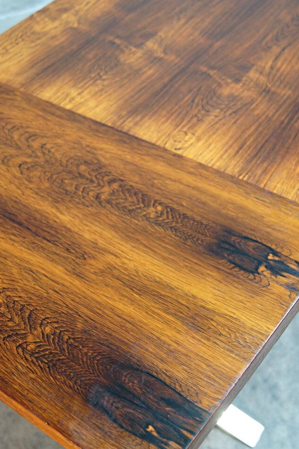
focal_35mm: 43
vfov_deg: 45.4
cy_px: 236
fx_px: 536
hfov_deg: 31.2
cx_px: 137
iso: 400
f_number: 4
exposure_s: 1/25
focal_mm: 22
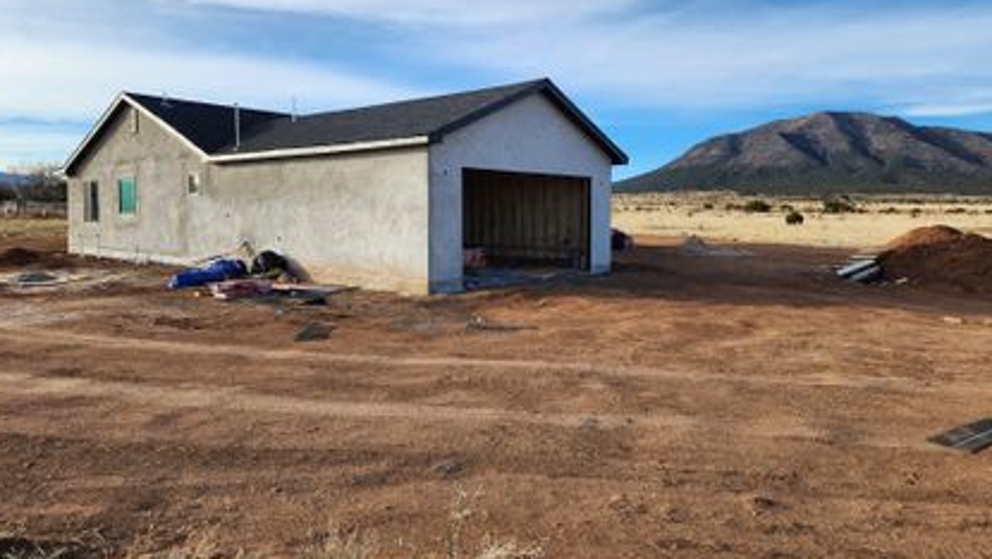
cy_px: 240
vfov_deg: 44.3
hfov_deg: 71.9
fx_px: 684
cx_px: 484
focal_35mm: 26
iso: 12
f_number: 1.8
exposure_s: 1/582
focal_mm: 6.4
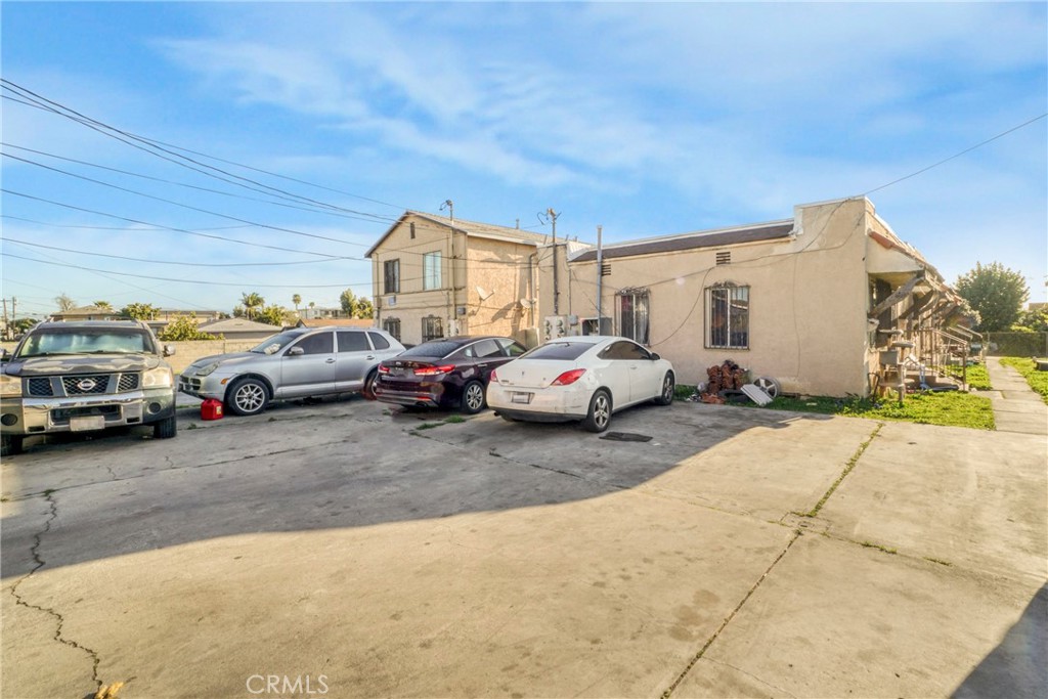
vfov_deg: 77.3
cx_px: 524
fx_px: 437
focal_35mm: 15
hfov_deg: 100.4
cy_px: 350
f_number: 22
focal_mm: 10
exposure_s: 1/30
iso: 250
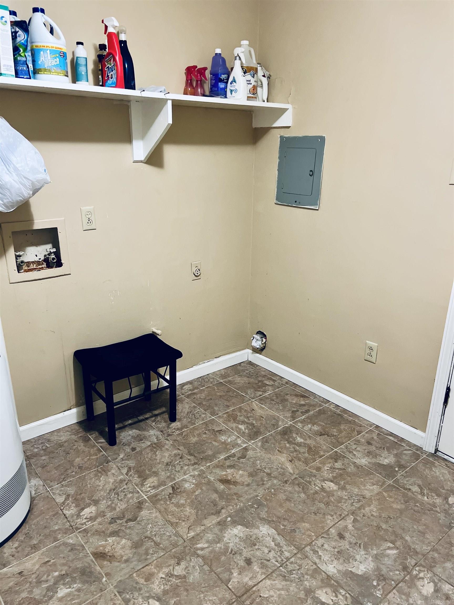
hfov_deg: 53.1
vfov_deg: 67.3
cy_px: 302
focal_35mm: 26
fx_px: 455
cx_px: 227
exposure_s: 1/60
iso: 500
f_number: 1.5
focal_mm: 5.7
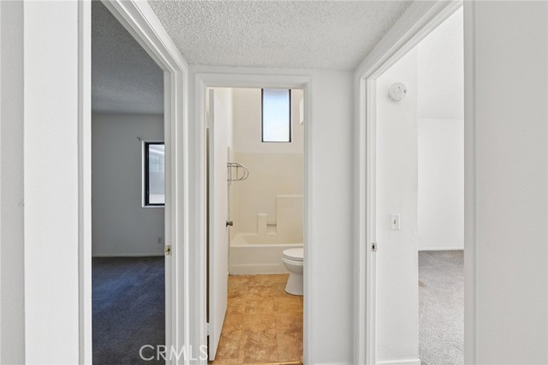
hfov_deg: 104.3
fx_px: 213
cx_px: 274
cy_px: 182
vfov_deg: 81.1
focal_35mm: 14
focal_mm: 14
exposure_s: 1/20
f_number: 8
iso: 400
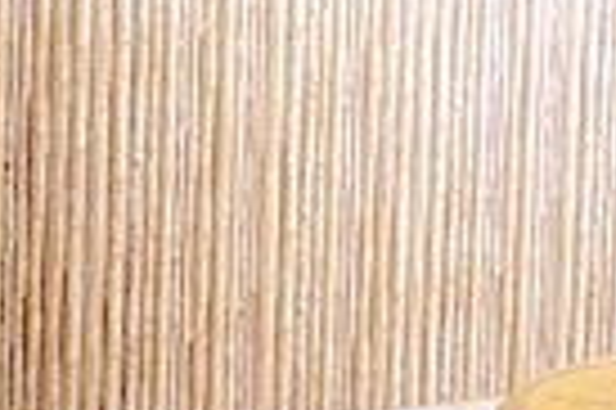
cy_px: -133
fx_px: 1948
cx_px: 994
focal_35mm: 114
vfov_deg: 11.6
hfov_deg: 16.1
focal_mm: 9
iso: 1000
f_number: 2.8
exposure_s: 1/8
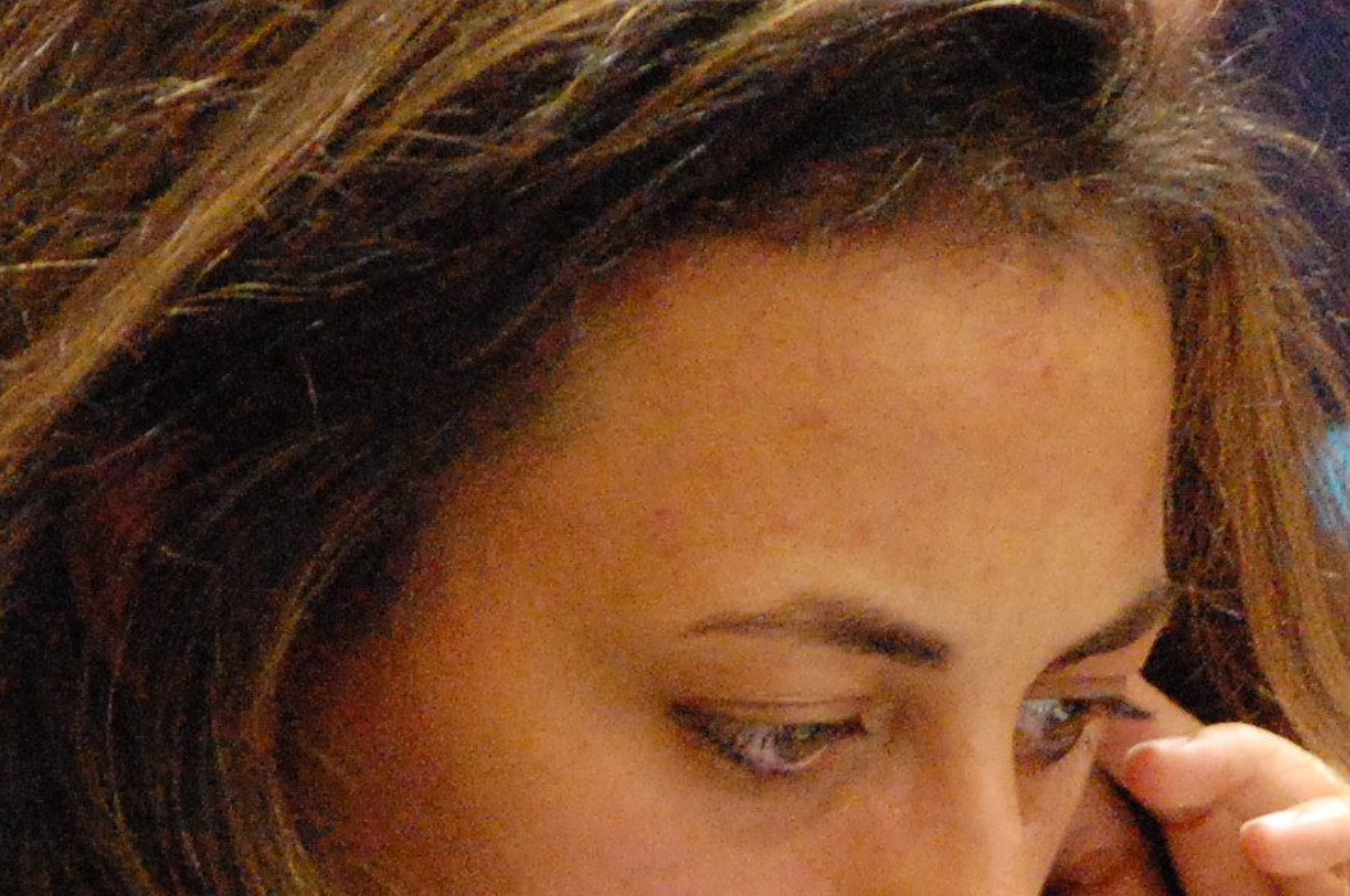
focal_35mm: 520
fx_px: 19478
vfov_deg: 2.6
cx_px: 822
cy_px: 1120
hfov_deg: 4.0
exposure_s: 1/40
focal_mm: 102
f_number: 4.8
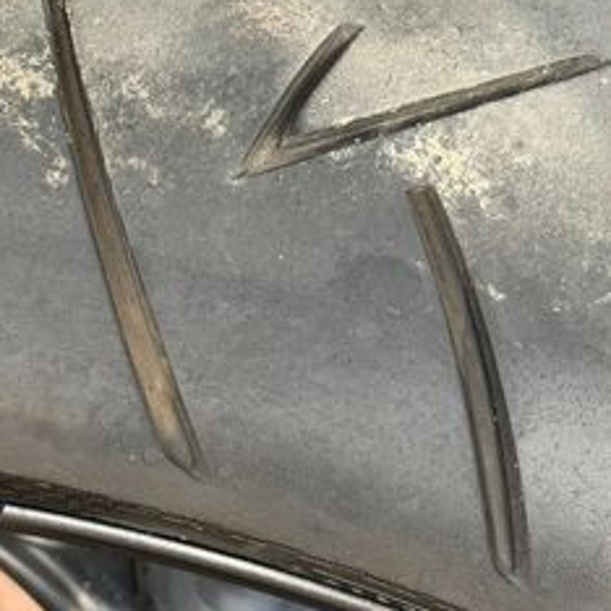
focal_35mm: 116
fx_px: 2316
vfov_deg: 15.0
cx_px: 102
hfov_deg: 14.9
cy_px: 238
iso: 80
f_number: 1.78
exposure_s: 1/192
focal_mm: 6.76
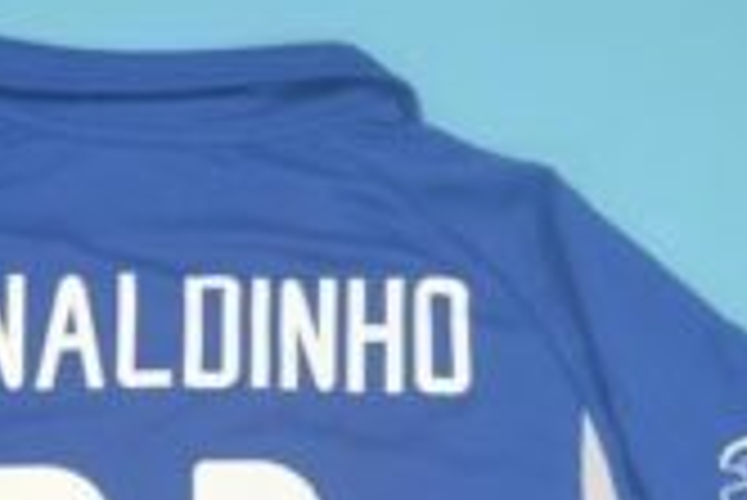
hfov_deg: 17.1
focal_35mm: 119
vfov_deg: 10.9
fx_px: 2471
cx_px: 194
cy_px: 874
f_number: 3.8
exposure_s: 1/100
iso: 200
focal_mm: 22
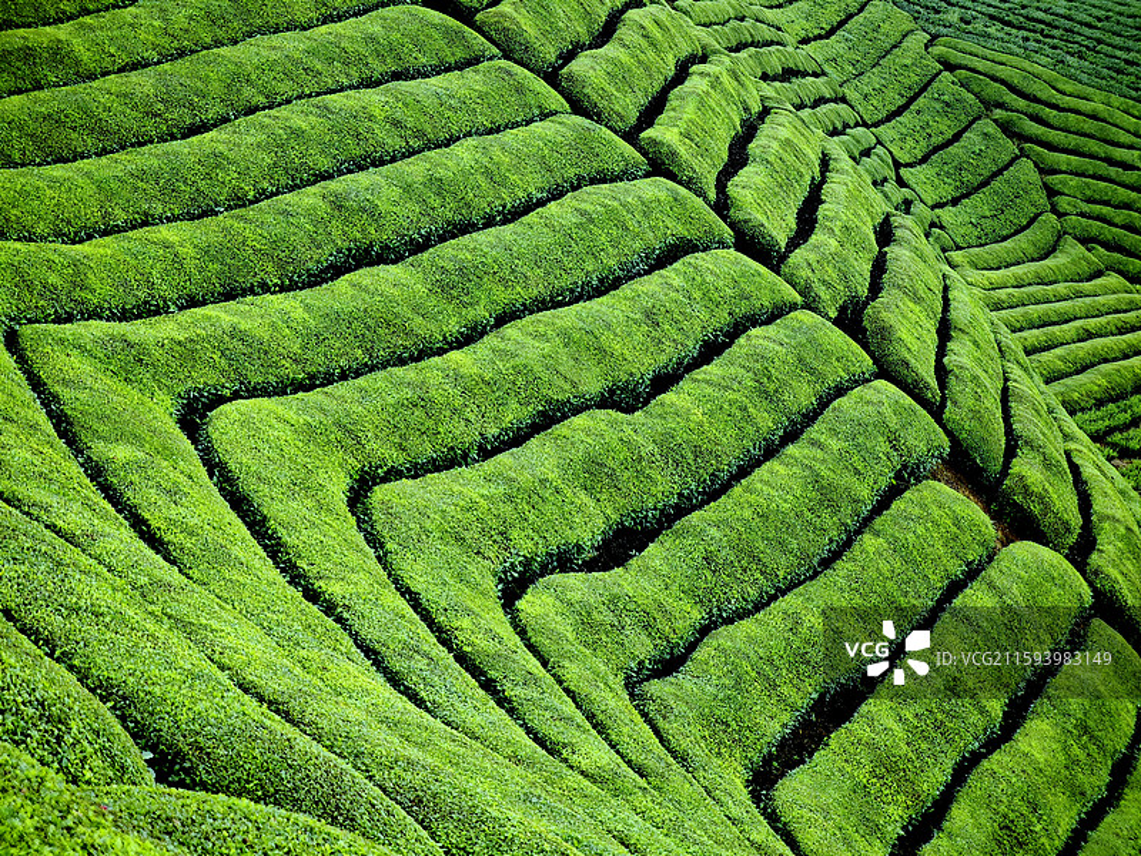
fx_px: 2472
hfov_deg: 26.0
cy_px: 428
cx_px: 570
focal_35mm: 75
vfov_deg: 19.6
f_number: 1.8
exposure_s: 1/301
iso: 50
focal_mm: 12.28
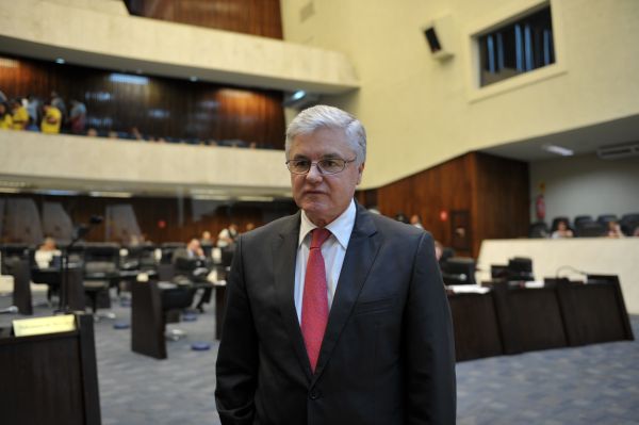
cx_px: 320
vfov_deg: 38.8
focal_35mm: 34
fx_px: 603
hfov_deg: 55.8
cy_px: 212
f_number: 2.8
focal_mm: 34
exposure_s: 1/160
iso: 1000
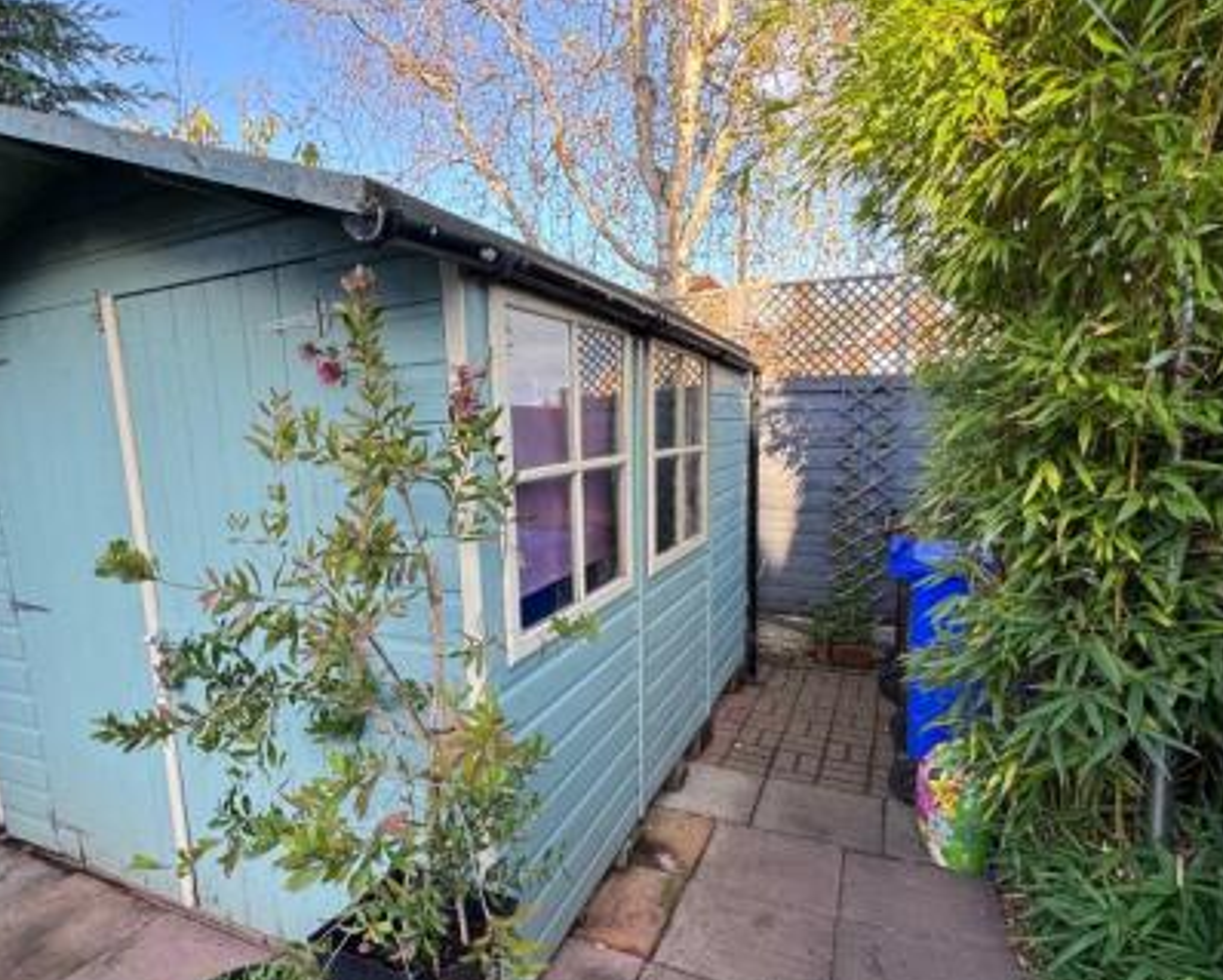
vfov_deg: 67.8
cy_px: 567
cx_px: 524
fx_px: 724
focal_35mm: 20
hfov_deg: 79.9
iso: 50
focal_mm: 2.22
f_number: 2.2
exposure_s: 1/99
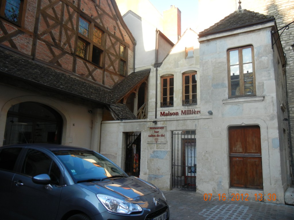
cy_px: 110
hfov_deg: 60.0
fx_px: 255
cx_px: 147
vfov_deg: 46.8
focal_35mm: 30
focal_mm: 5.4
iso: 160
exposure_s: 1/122
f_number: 3.5
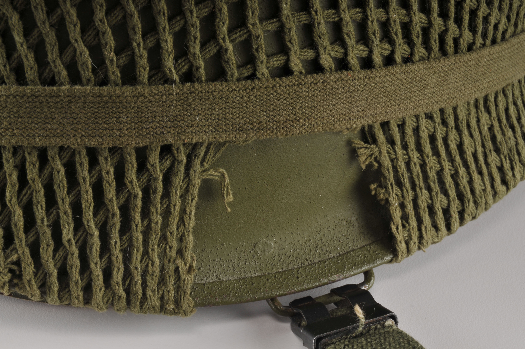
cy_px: 174
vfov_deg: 16.5
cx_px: 262
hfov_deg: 24.6
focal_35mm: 82
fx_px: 1202
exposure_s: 1/250
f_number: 22
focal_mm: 55
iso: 125
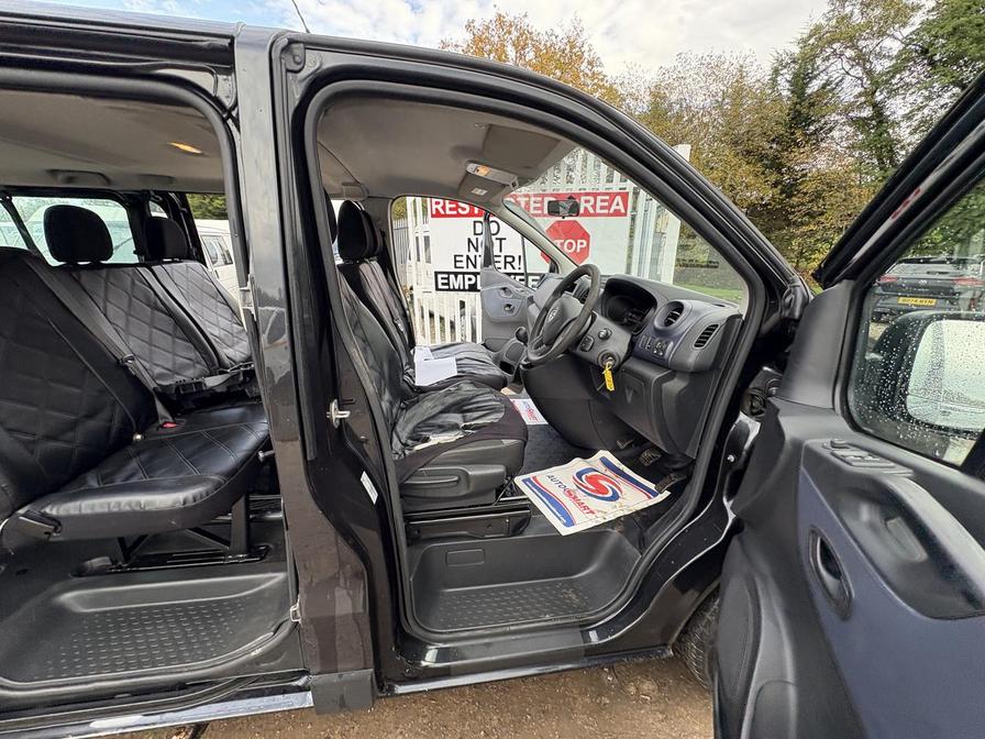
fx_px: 398
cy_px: 370
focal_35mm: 14
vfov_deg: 85.7
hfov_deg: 102.1
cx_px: 492
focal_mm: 2.22
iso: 64
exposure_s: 1/103
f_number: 2.2
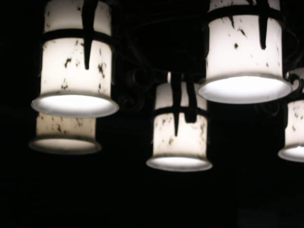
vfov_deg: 15.1
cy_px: 114
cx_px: 152
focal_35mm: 98
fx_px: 861
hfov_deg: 20.0
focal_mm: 20.3
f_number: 4.5
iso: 125
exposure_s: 1/60
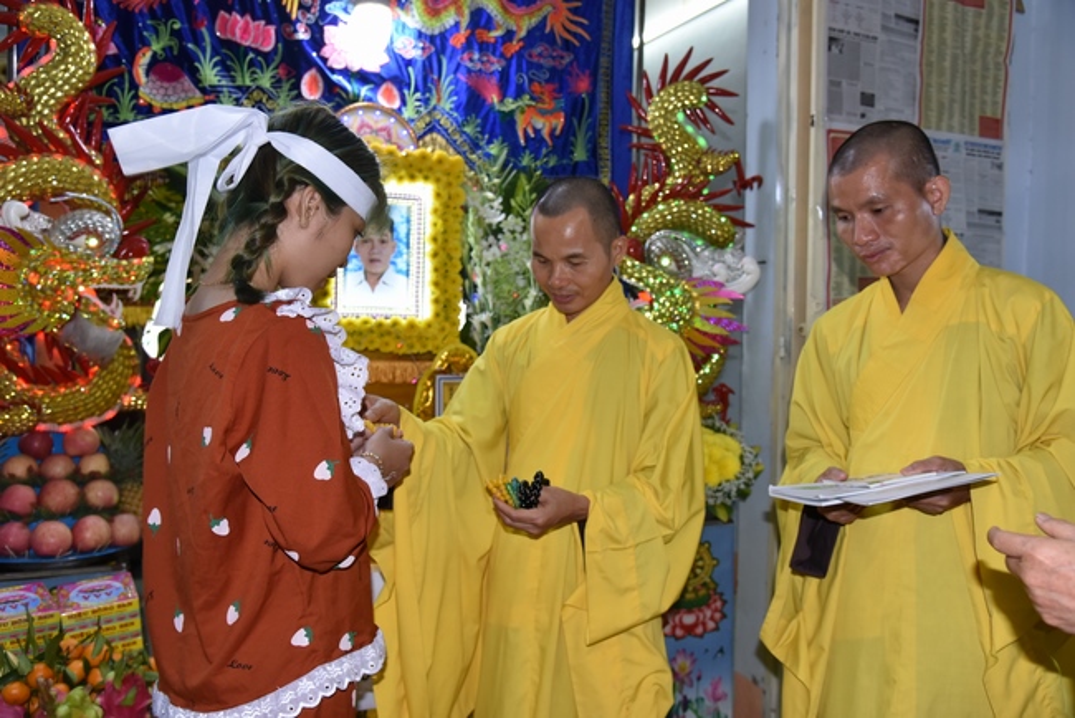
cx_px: 538
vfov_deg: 42.4
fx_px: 926
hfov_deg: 60.3
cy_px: 359
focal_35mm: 31
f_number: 4.5
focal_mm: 31
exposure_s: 1/60
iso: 640
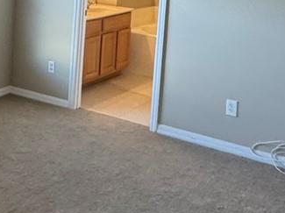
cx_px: 4
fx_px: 567
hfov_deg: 26.7
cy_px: -22
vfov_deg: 20.3
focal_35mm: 69
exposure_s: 1/120
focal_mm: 2.22
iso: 320
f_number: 2.2
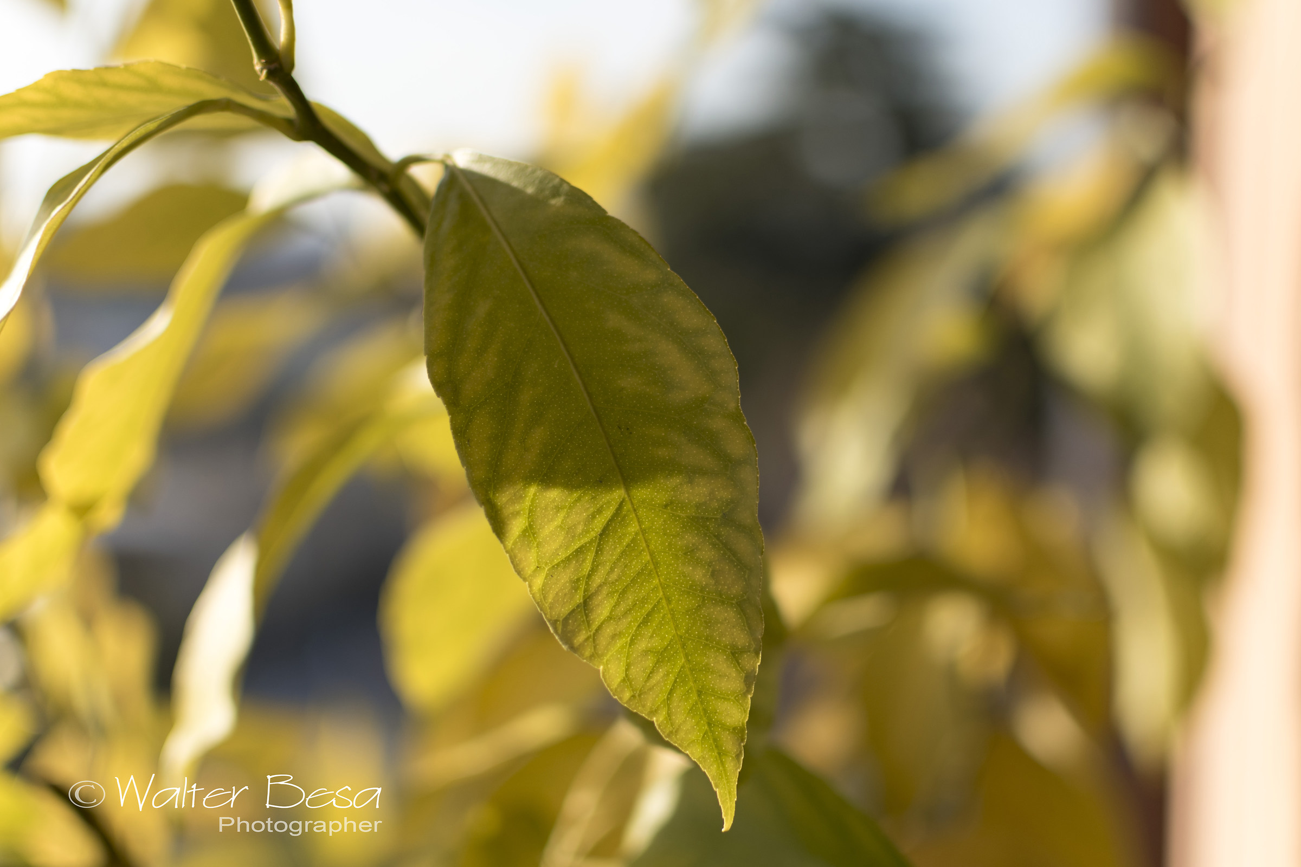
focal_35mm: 52
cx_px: 650
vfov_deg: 25.8
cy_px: 434
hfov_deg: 37.9
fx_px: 1897
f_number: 1.8
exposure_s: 1/2500
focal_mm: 35
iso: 100
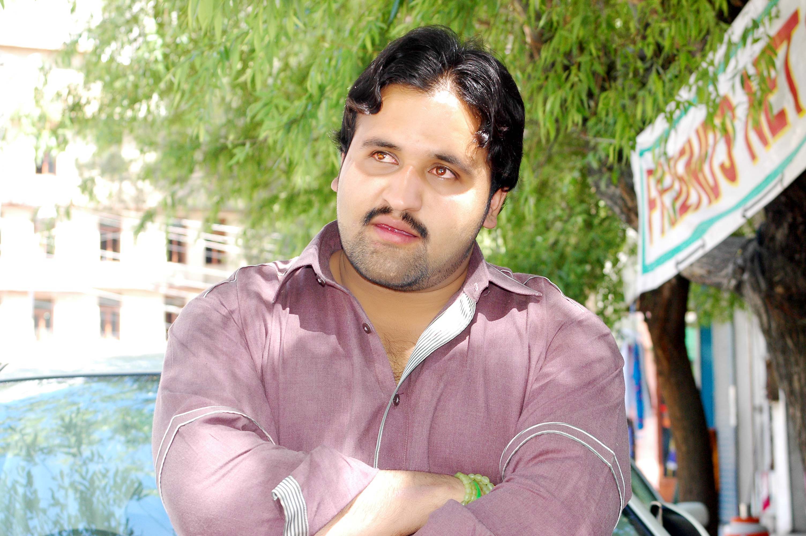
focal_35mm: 105
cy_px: 268
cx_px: 403
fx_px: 2349
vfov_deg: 13.0
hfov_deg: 19.5
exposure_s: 1/90
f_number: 6.7
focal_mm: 70
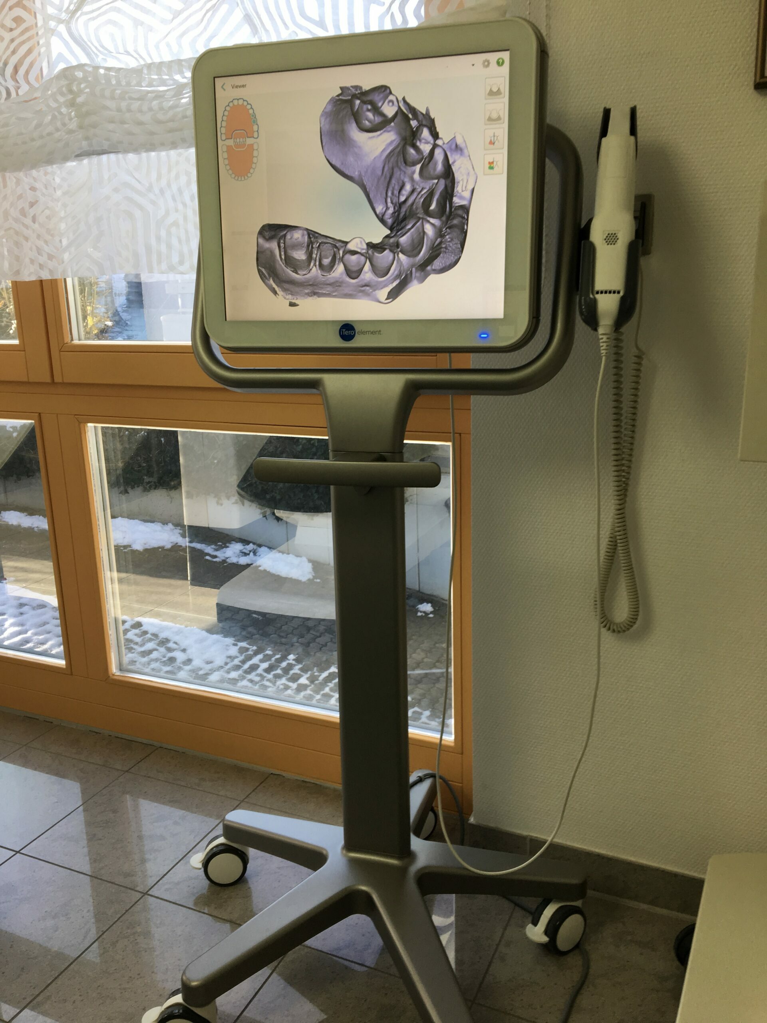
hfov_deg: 48.2
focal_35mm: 29
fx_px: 857
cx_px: 384
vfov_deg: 61.7
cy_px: 512
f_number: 2.2
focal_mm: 4.15
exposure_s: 1/50
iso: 25
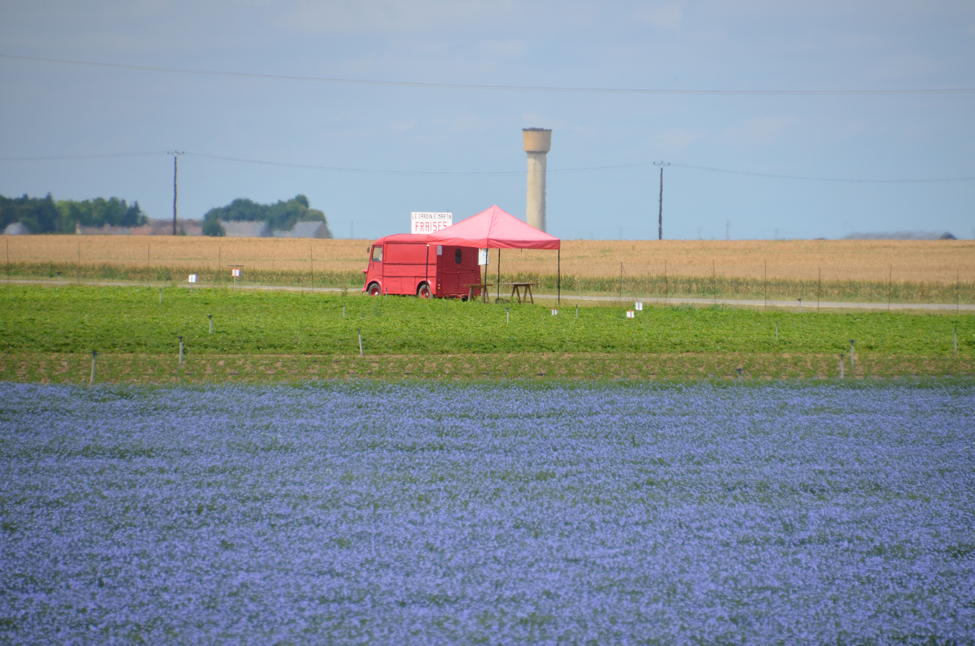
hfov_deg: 5.5
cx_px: 488
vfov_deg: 3.6
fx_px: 10135
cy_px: 323
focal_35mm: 375
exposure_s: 1/800
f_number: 7.1
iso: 200
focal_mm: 250
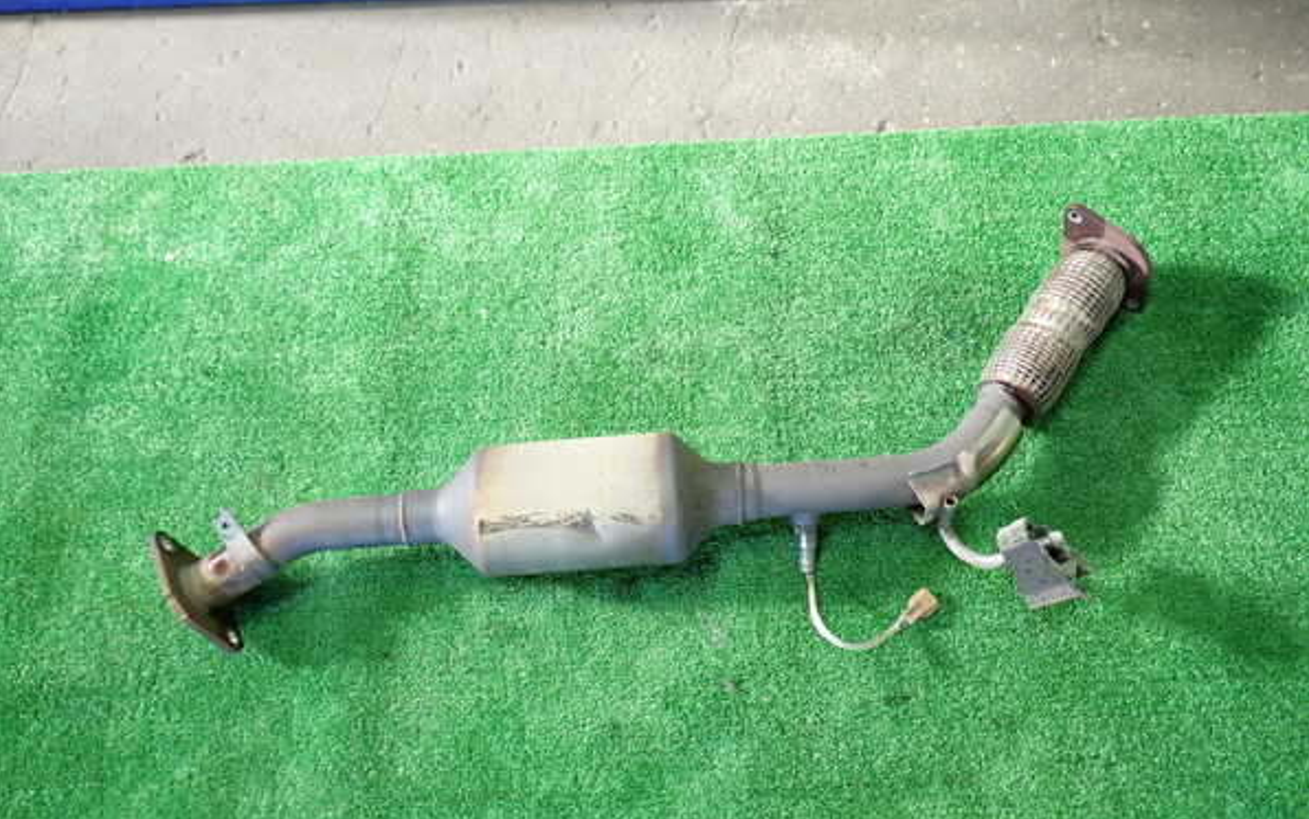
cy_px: 439
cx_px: 657
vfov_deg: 39.4
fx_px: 1142
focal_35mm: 32
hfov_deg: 59.6
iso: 250
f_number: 2.3
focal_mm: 5.4
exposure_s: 1/30
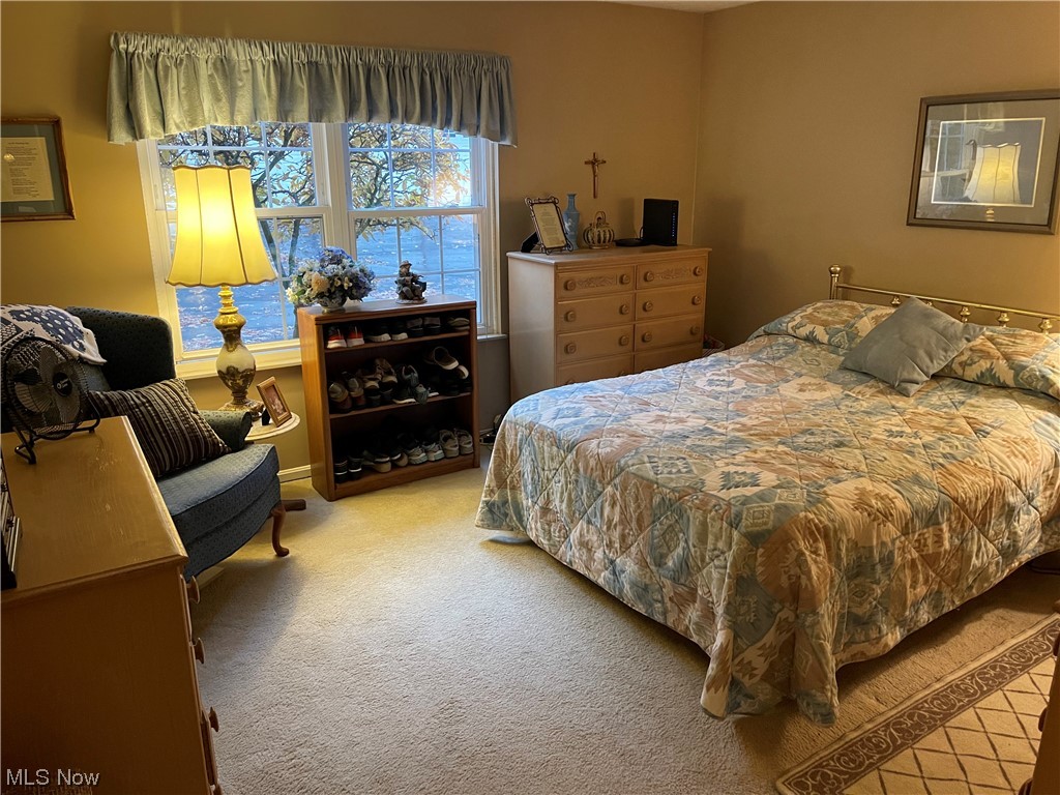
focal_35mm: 26
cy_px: 398
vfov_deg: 53.1
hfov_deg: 67.3
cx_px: 530
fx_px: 796
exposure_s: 1/60
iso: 500
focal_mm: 5.1
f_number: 1.6
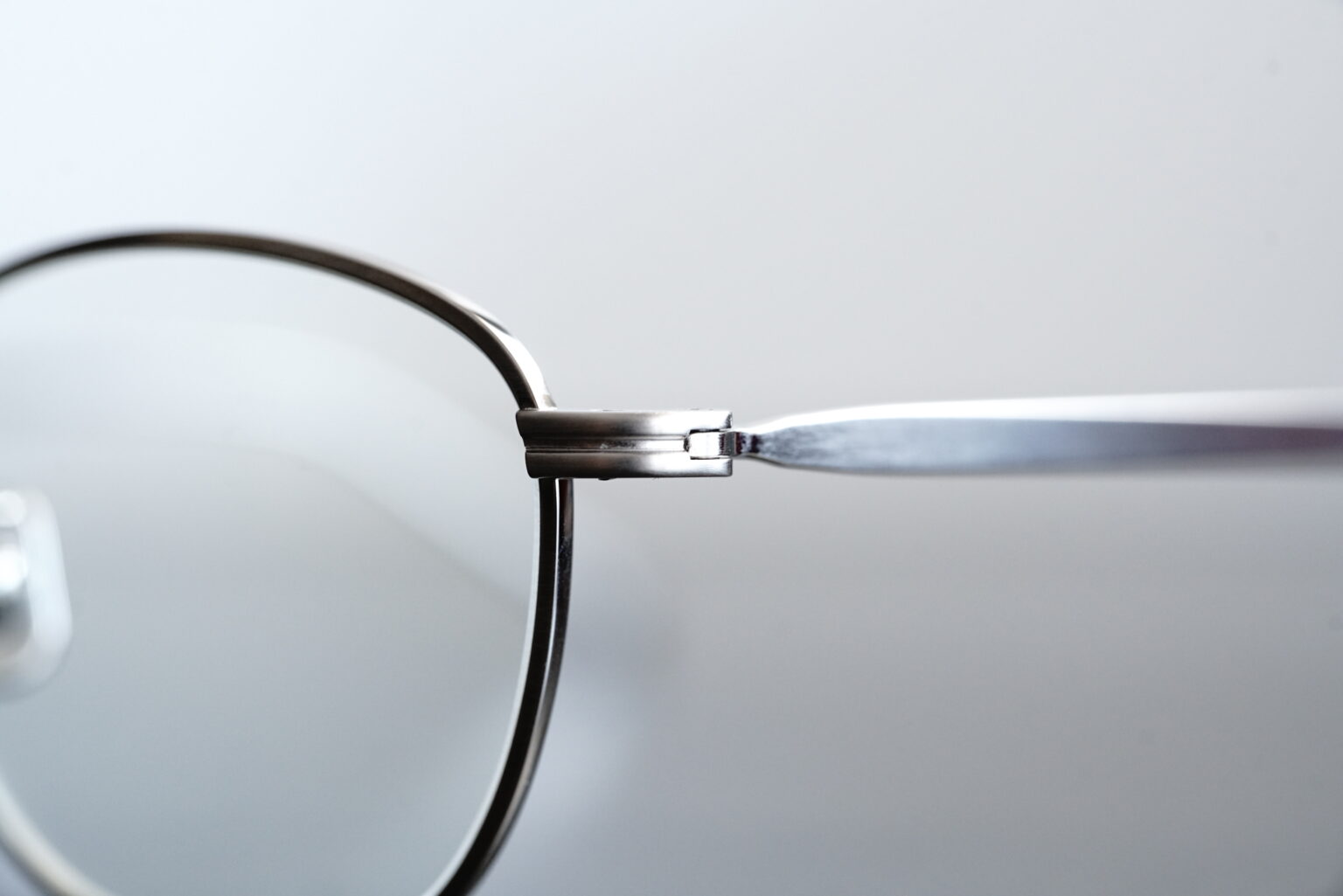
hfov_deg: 31.0
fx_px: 2425
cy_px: 448
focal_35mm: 65
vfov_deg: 20.9
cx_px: 672
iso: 2000
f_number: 4
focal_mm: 65
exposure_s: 1/60
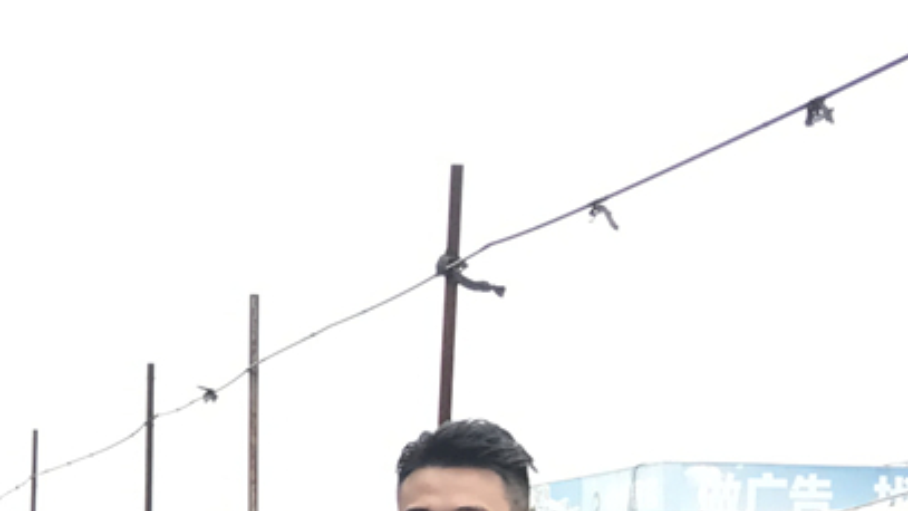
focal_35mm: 108
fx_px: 2600
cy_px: 562
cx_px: -350
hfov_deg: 18.1
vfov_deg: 11.1
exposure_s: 1/437
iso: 20
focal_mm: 3.99
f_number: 1.8
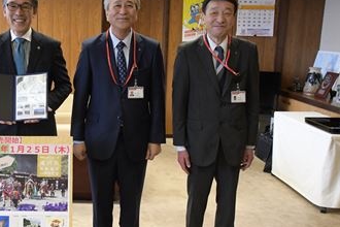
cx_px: 94
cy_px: 132
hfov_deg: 38.8
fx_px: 472
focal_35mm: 50
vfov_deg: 27.0
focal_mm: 22
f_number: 5.6
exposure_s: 1/125
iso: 3200
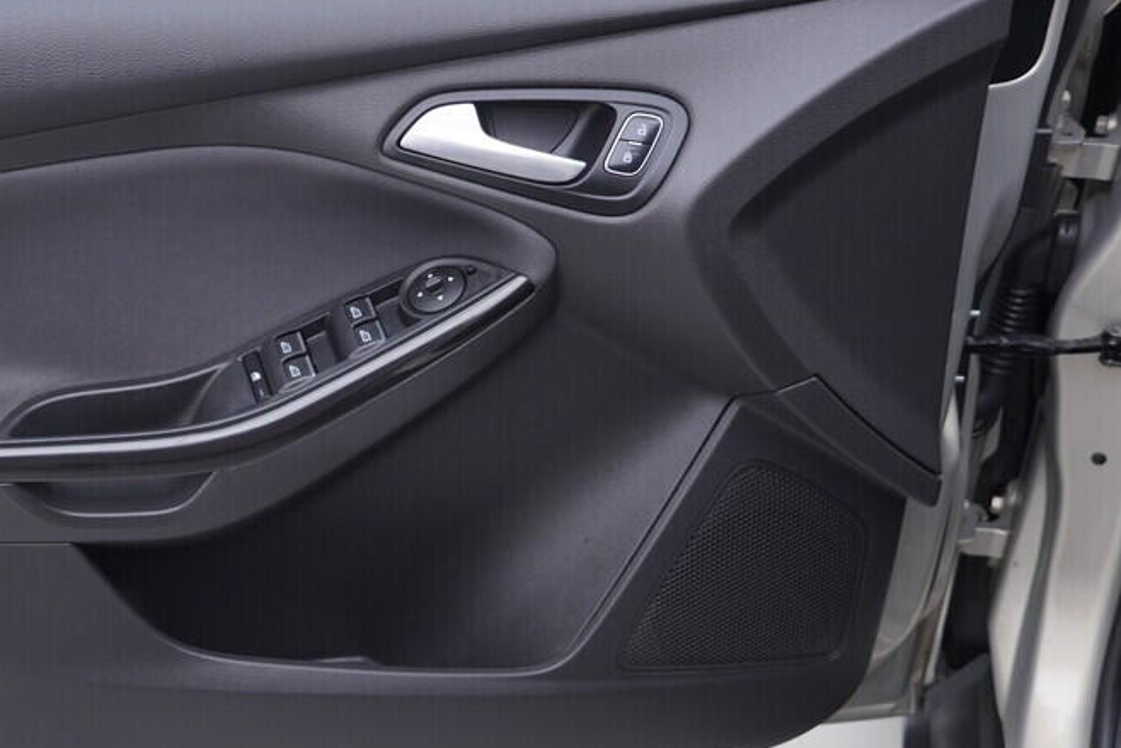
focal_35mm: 56
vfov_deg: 24.2
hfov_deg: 35.1
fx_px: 1744
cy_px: 400
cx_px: 319
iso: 125
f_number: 3.2
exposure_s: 1/50
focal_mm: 24
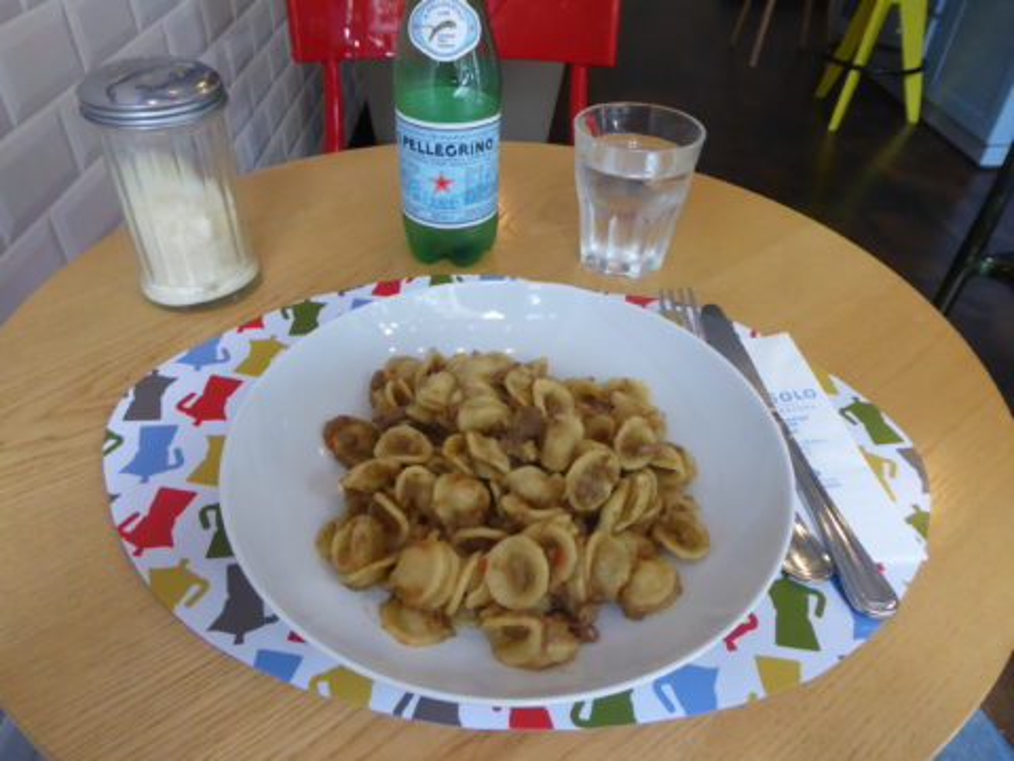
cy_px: 380
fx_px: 732
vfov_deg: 54.9
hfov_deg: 69.4
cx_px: 507
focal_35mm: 25
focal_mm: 4.3
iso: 640
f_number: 3.3
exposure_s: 1/125
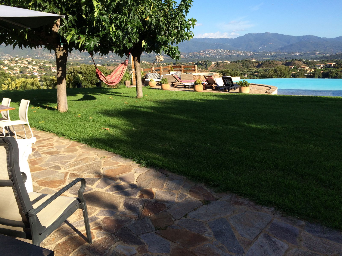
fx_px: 287
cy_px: 128
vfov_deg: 48.2
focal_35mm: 29
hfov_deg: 61.7
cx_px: 171
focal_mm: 4.15
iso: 32
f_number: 2.2
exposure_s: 1/1325
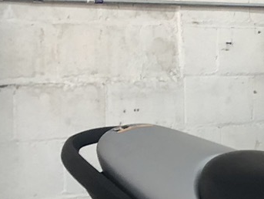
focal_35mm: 167
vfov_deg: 8.8
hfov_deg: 10.7
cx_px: 550
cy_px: 234
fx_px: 1275
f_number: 1.8
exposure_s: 1/30
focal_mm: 4
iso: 25
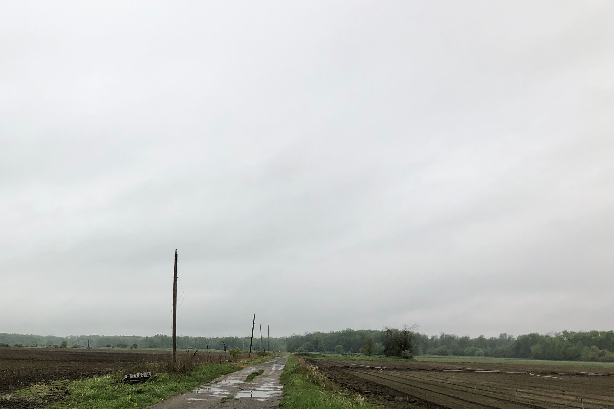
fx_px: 836
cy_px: 368
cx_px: 100
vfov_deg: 26.6
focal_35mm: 49
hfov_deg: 38.4
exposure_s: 1/189
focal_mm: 3.99
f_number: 1.8
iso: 20
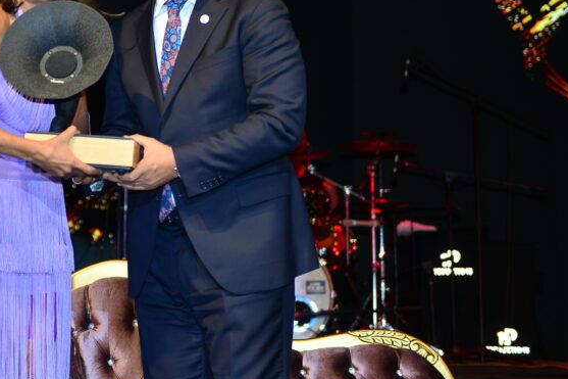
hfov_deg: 21.7
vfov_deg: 14.8
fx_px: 1451
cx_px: 66
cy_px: 68
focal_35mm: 92
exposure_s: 1/320
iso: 250
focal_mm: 50
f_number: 2.8
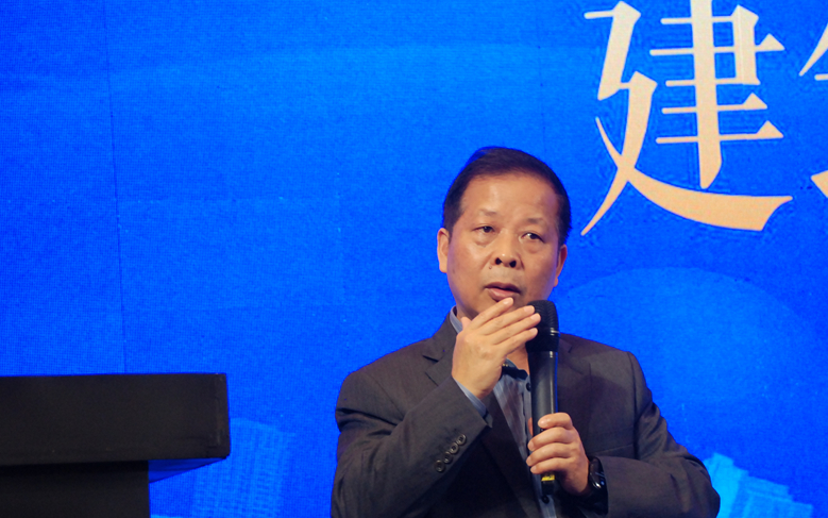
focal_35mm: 123
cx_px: 538
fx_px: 2776
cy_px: 344
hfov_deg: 16.9
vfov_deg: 10.6
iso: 800
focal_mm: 58
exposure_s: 1/60
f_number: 5.3
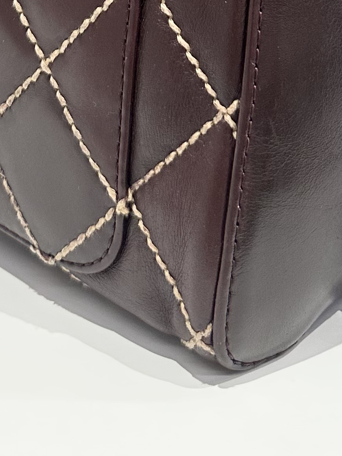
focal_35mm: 84
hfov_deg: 17.5
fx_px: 1107
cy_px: -310
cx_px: 129
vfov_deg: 19.0
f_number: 1.78
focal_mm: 6.86
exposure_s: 1/50
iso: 160
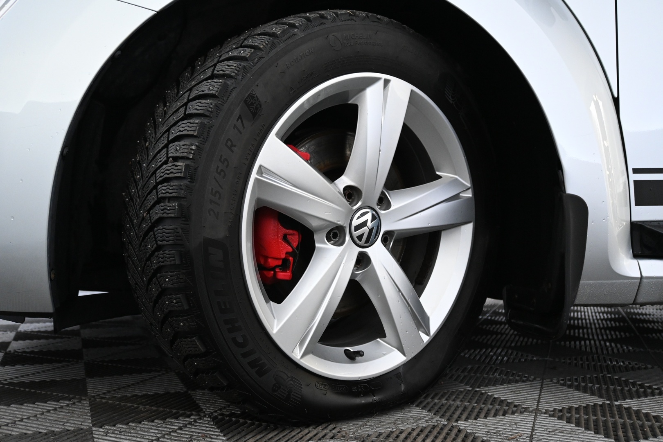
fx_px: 594
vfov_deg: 40.8
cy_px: 221
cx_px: 332
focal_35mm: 32
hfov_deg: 58.3
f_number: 4
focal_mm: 21.5
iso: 2000
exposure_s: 1/30
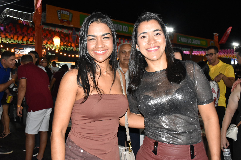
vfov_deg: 36.9
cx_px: 120
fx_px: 241
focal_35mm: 36
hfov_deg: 53.1
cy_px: 80
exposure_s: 1/100
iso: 2500
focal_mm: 24
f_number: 5.6
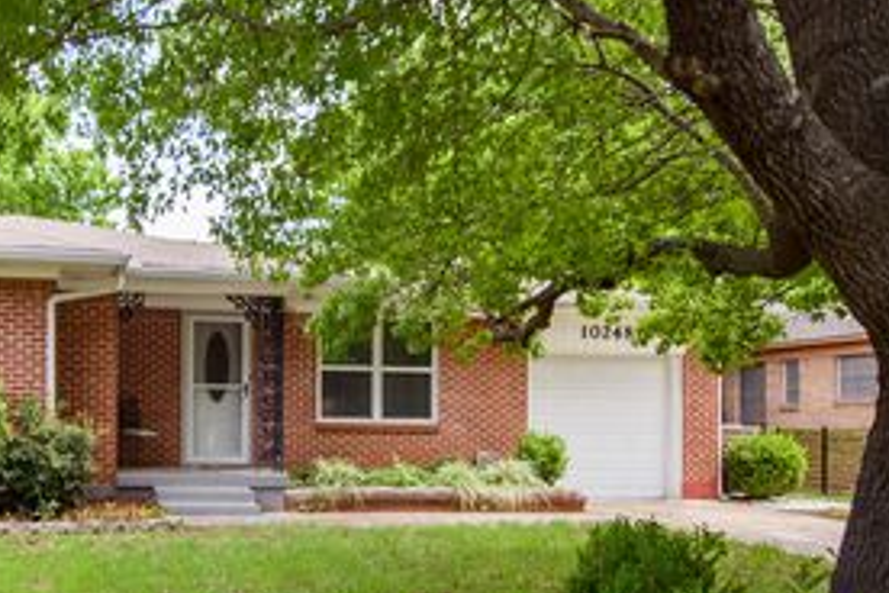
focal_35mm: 29
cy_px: 301
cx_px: 174
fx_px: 716
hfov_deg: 58.6
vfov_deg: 45.0
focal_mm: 16
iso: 100
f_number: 9
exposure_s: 1/30
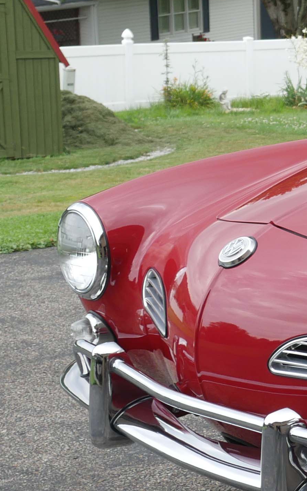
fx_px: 1739
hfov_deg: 9.1
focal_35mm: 130
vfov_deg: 16.1
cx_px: 725
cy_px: 259
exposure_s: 1/160
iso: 200
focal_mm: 19
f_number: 5
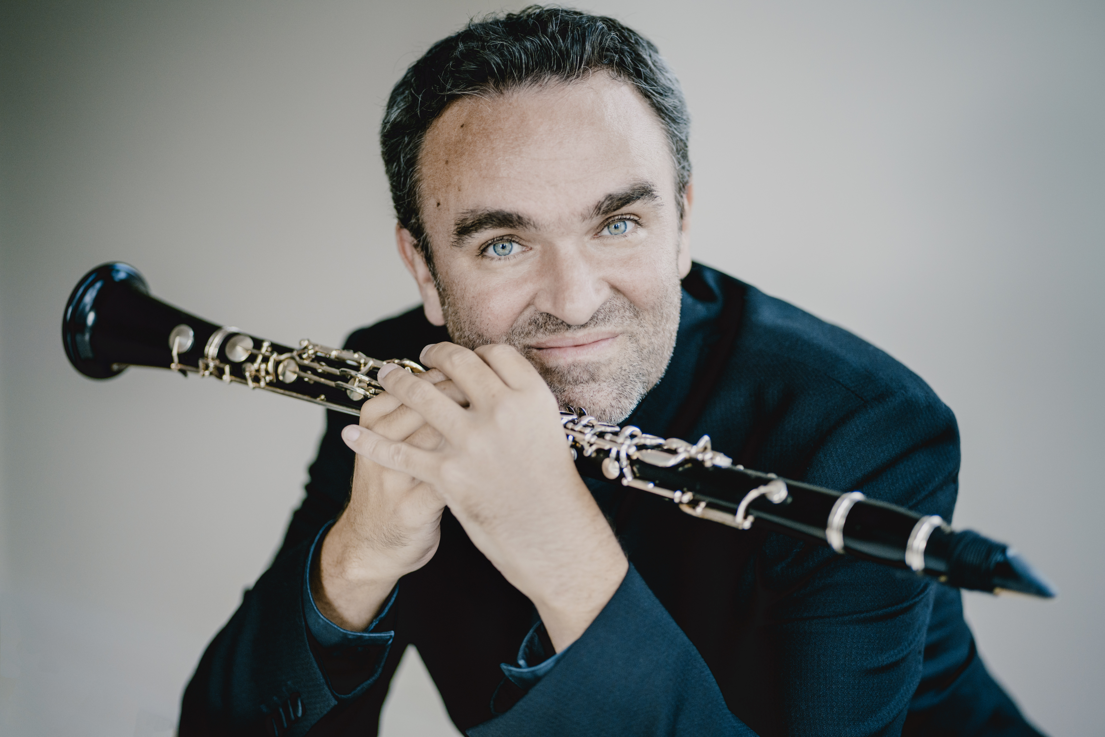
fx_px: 2609
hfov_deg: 23.9
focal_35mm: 85
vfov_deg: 16.1
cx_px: 552
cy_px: 368
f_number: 2
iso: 640
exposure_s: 1/800
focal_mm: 85
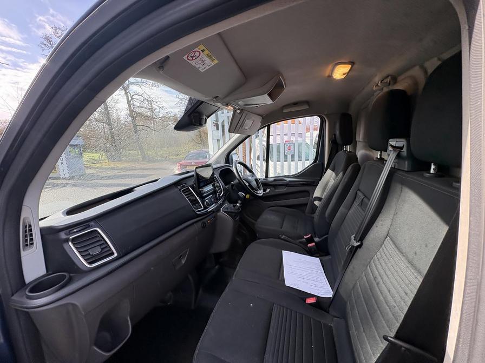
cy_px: 182
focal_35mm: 14
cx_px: 242
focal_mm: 2.22
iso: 64
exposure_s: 1/237
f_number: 2.2
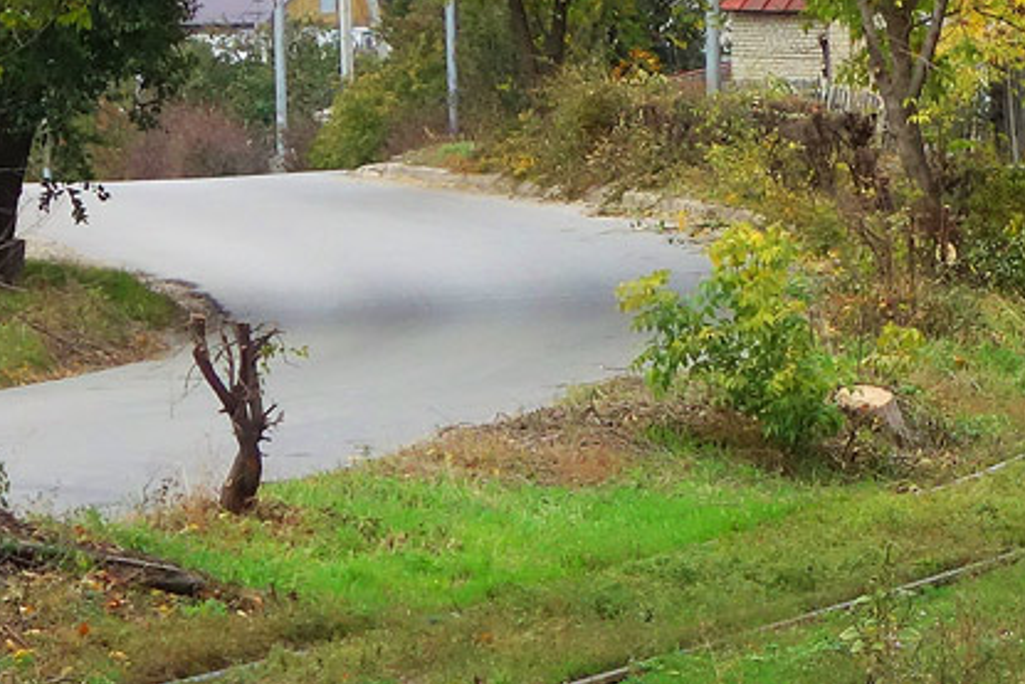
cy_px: -247
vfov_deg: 4.7
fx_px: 8231
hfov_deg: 7.1
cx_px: 1351
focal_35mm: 289
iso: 400
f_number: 4.9
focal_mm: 37.1
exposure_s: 1/500
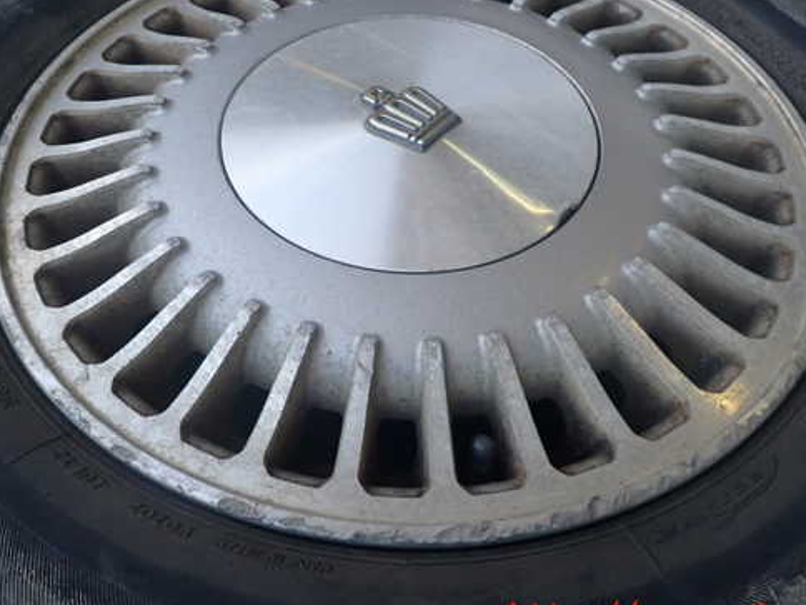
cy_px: 265
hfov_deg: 58.3
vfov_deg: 45.3
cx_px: 386
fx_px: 722
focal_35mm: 31
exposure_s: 1/400
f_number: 2.8
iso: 320
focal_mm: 4.5
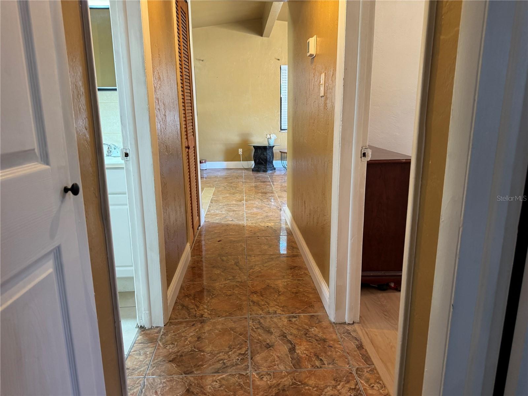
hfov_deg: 71.6
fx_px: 366
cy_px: 198
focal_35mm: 24
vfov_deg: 56.8
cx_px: 264
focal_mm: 6.76
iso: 320
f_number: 1.78
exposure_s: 1/60
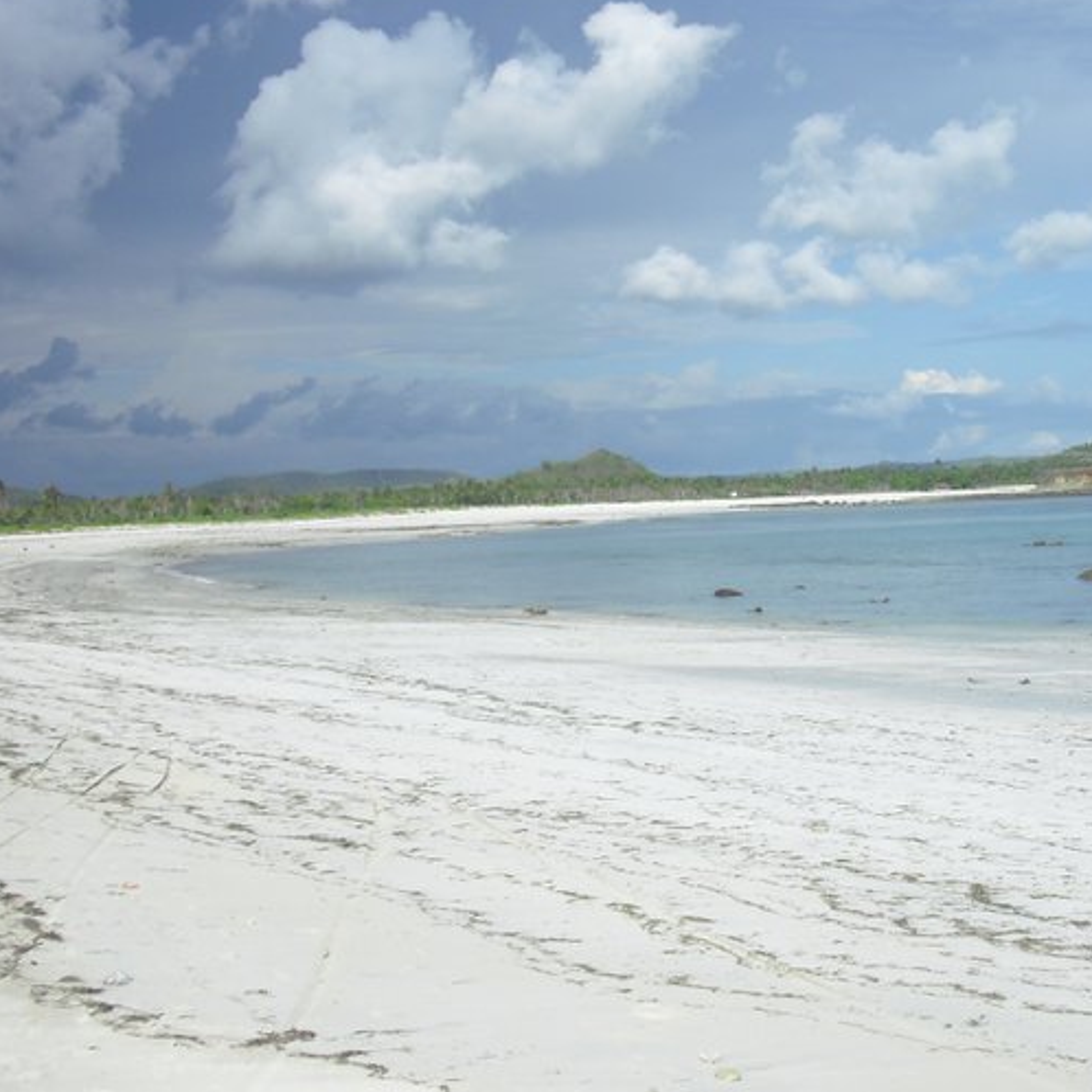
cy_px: 487
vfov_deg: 31.6
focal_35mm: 54
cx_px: 820
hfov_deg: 31.1
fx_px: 1927
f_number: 8
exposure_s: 1/400
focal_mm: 6.2
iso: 100
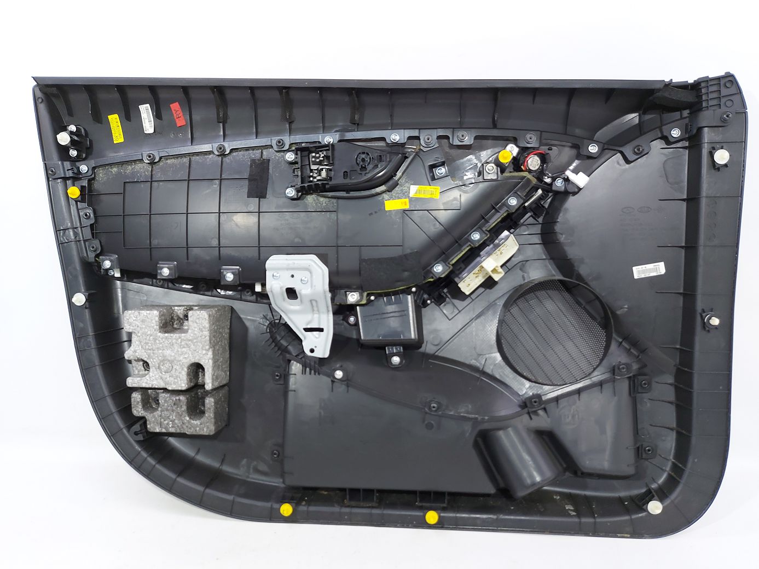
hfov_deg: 71.6
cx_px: 380
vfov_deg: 56.8
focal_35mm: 24
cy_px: 284
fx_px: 526
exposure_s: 1/50
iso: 100
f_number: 1.8
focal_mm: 5.23
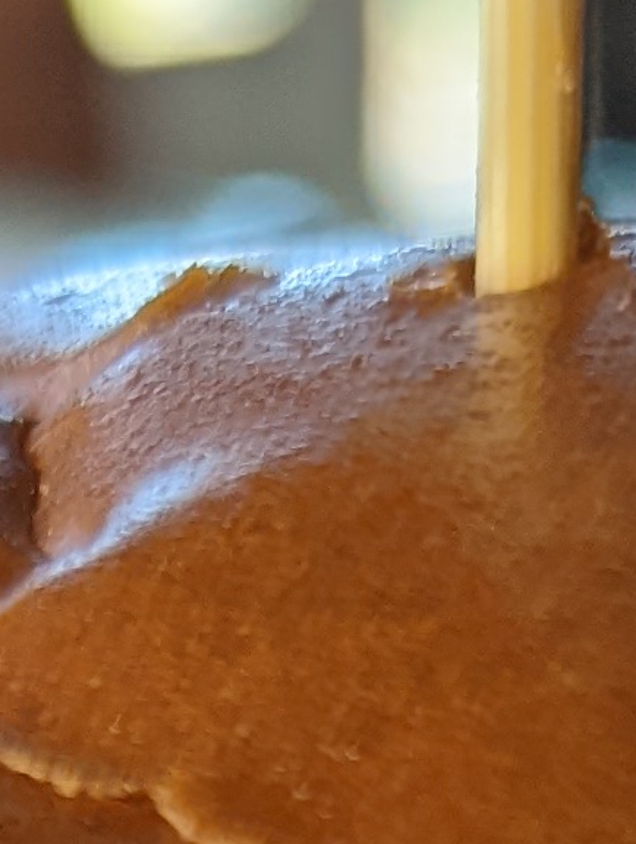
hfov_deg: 8.4
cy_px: 2453
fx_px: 4152
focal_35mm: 170
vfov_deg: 9.4
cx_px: -602
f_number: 1.85
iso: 121
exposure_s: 1/300
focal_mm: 6.81
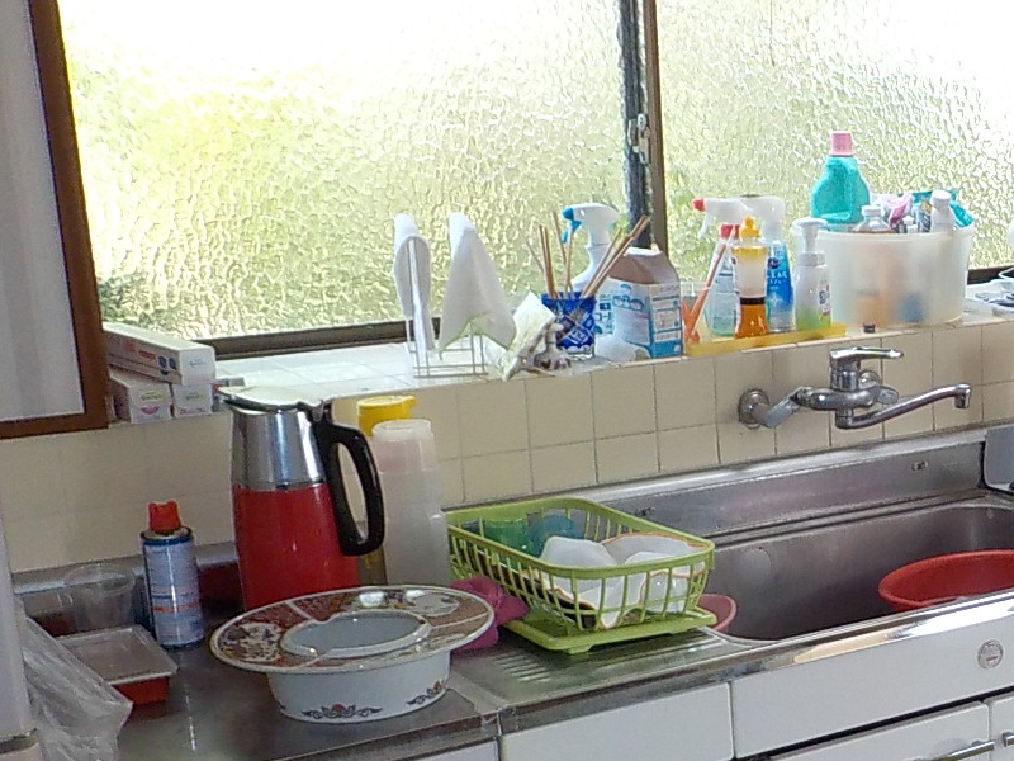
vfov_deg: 24.1
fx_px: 1758
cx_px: 1001
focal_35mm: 60
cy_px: 587
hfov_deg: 30.1
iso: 250
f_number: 3.3
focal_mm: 4.1
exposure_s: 1/30
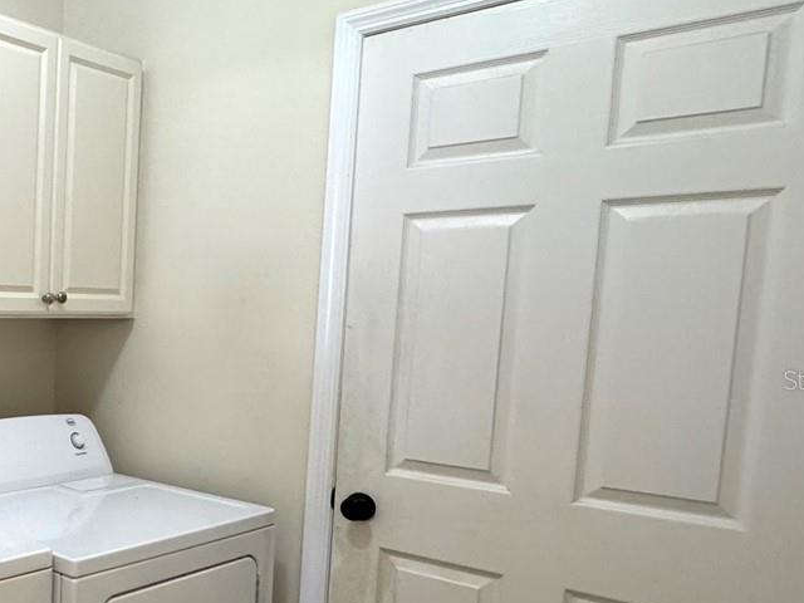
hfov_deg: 40.9
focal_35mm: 35
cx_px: -103
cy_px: 379
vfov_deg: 40.4
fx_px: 813
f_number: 2.2
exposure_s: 1/60
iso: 250
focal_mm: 2.22
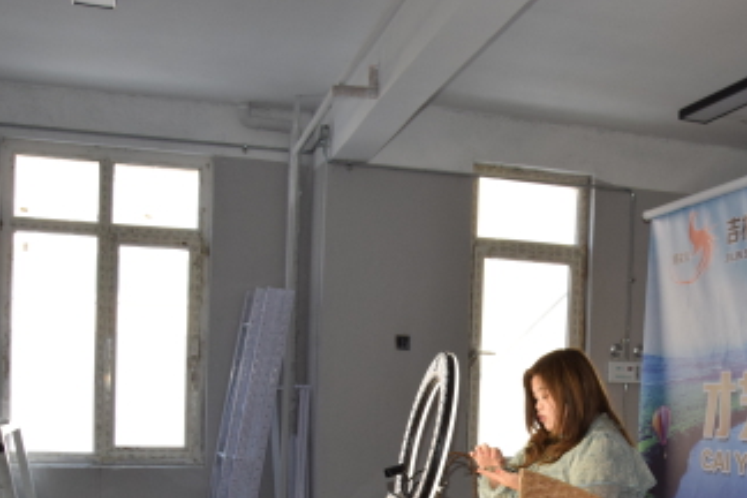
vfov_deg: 26.1
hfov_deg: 38.3
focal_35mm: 50
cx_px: 583
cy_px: 445
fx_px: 1037
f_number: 5
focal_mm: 18
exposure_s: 1/100
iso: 800
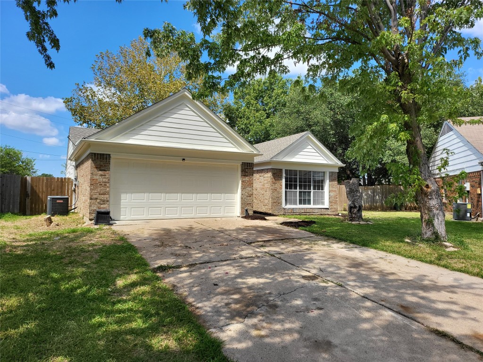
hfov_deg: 71.6
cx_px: 242
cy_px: 181
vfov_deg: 56.8
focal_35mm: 24
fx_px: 335
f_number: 1.8
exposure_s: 1/1690
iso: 40
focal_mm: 5
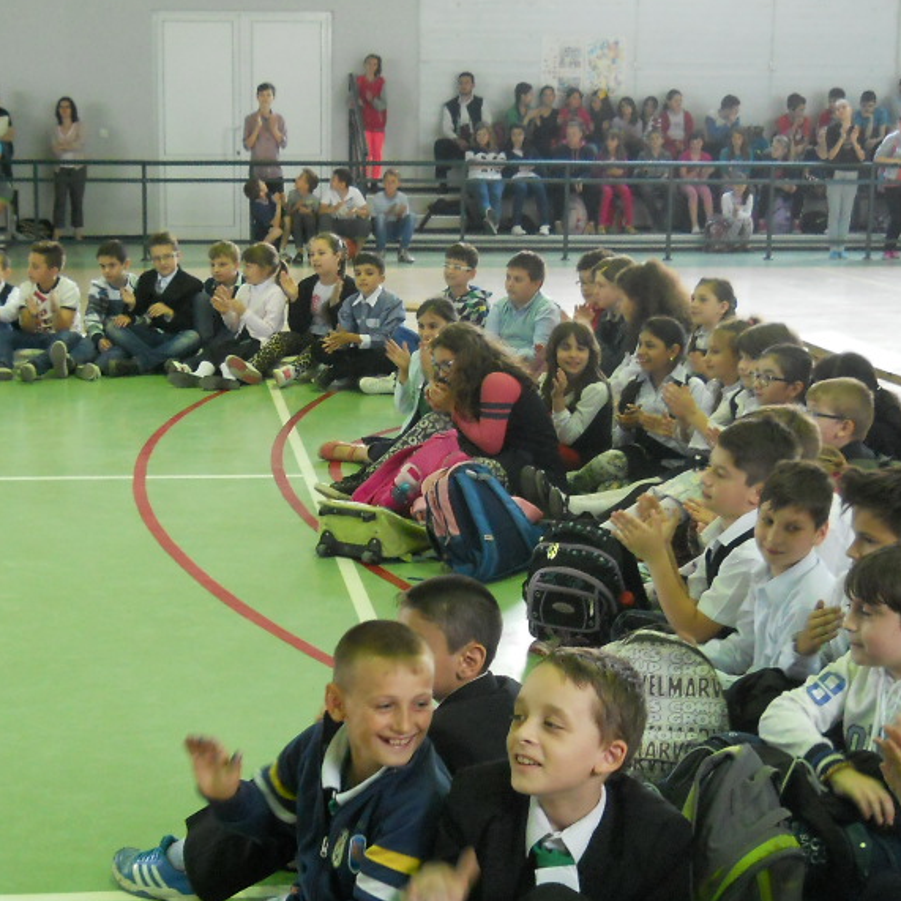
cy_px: 576
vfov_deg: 26.4
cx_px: 350
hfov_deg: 26.4
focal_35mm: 65
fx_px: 1914
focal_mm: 6.72
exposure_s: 1/50
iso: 400
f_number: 3.1
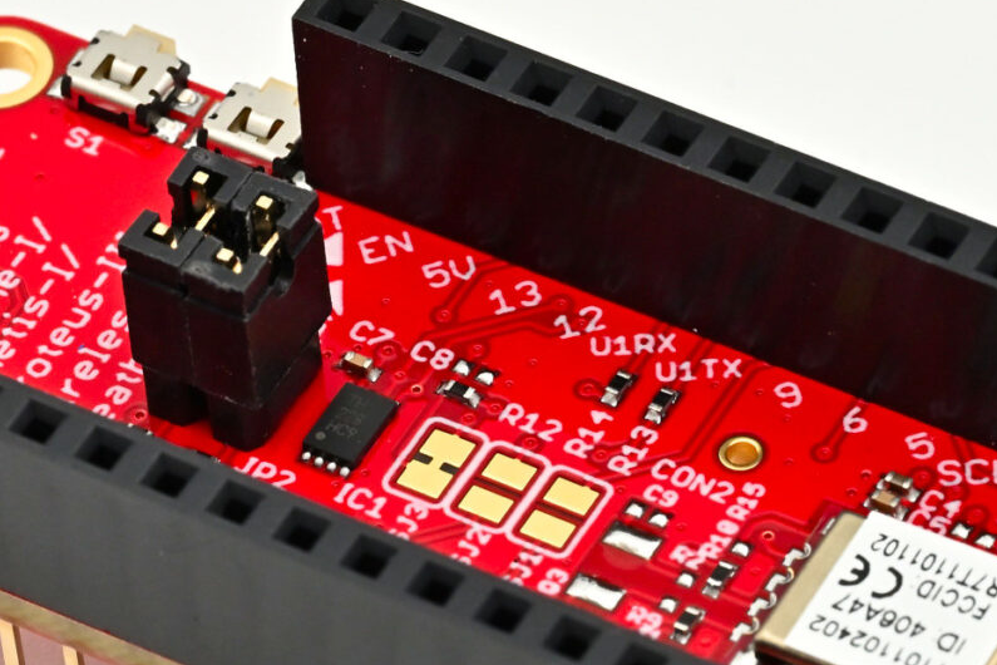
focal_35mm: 203
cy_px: 527
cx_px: 361
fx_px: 5622
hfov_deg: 10.1
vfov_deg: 6.8
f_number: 22
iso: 800
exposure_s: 1/60
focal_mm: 105
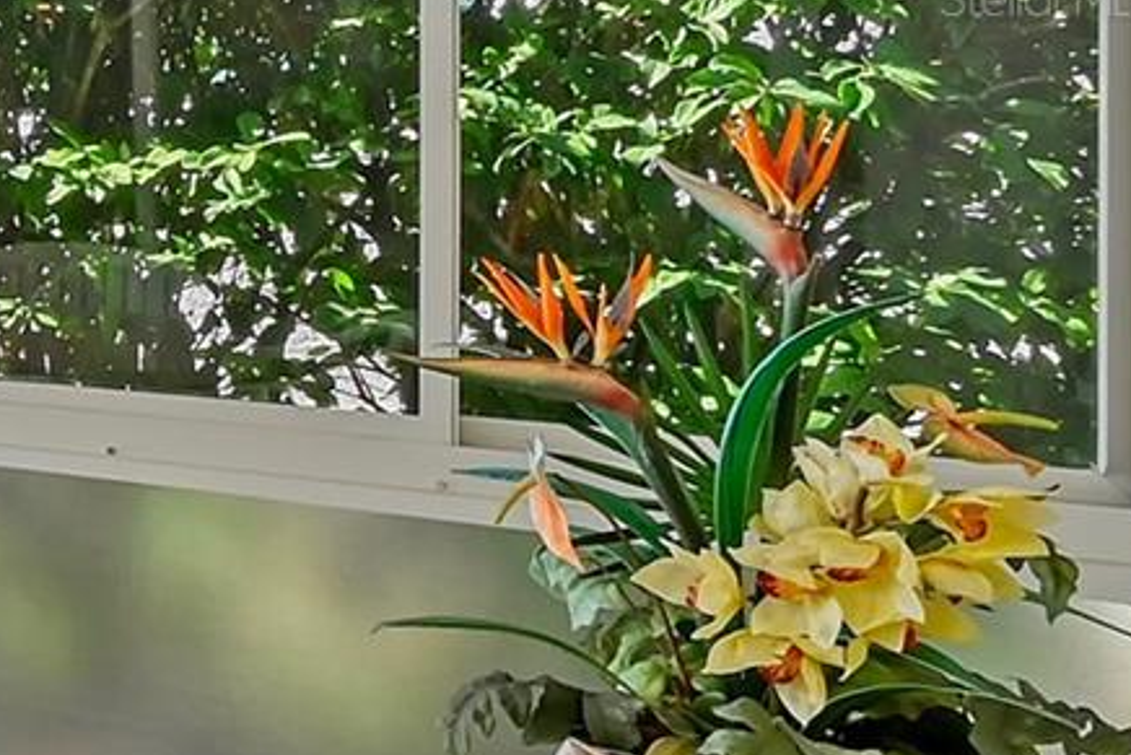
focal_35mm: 55
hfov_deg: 22.0
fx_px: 1728
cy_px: -3
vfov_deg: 23.6
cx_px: -905
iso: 800
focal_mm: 10
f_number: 10
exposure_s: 1/400
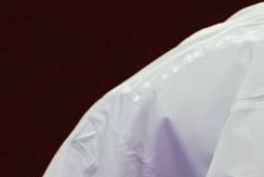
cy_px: 332
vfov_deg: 0.5
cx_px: 383
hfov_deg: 0.8
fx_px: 19393
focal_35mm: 2643
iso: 2500
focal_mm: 239
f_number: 4
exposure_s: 1/1000
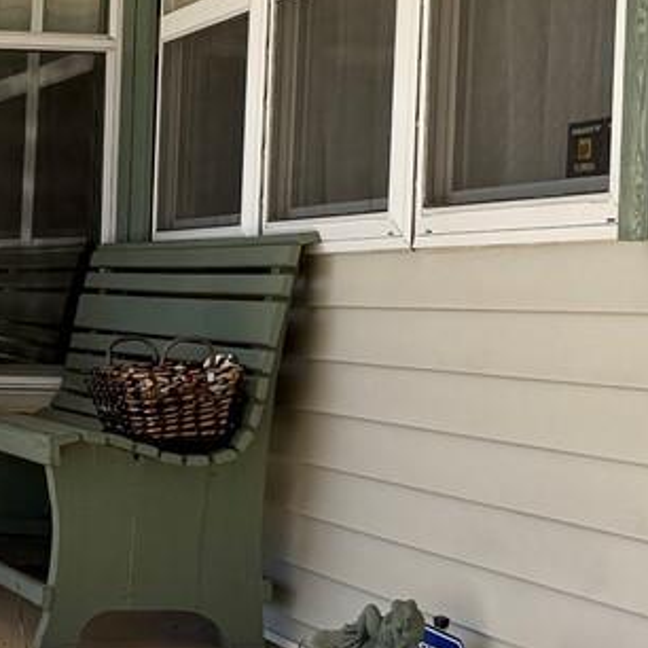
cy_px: 296
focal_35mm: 111
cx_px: -144
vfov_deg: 15.7
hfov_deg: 15.1
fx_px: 2351
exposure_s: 1/2703
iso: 80
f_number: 1.78
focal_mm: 6.76
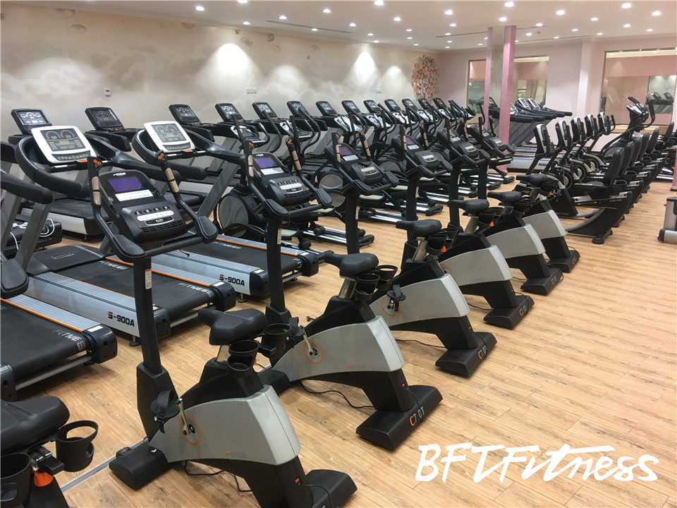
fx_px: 567
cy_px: 254
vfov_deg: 48.2
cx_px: 338
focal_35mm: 29
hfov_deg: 61.7
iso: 50
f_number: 2.2
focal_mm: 4.15
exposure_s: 1/15
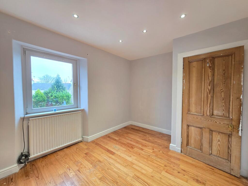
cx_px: 124
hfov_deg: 106.2
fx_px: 93
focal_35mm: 13
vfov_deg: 89.9
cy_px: 93
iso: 125
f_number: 2.2
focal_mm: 2.2
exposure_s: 1/50
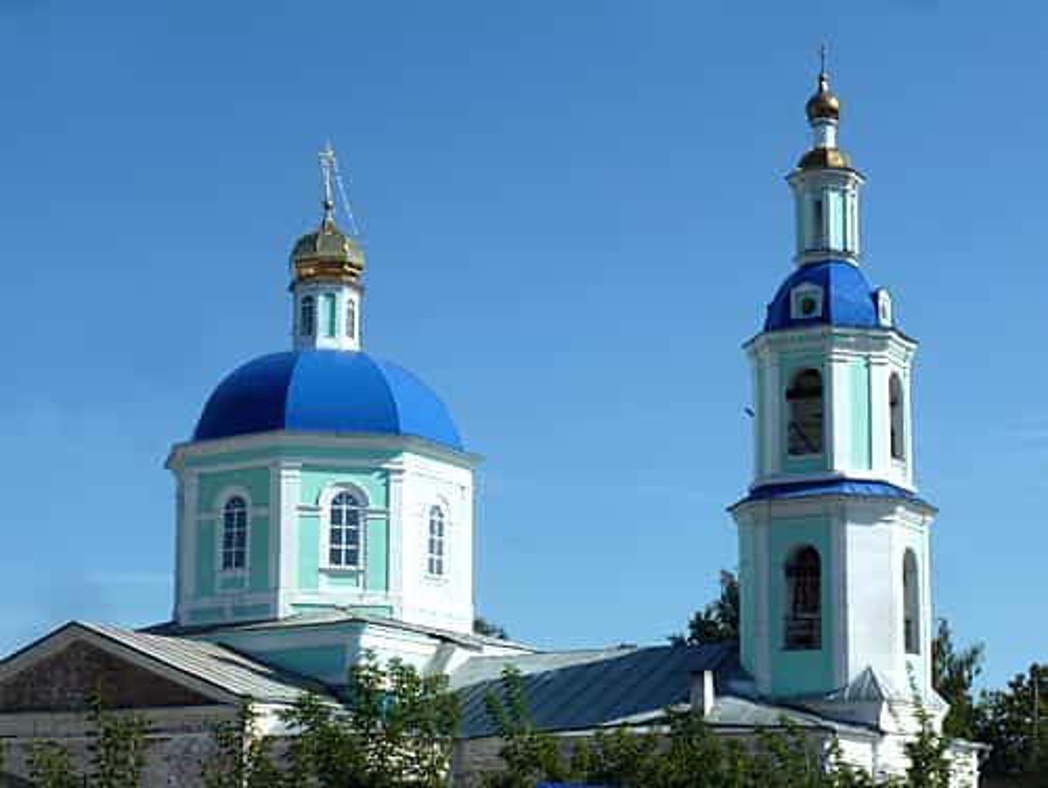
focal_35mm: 63
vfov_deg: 23.3
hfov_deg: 30.7
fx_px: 1909
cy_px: 394
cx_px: 524
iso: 80
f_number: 5.6
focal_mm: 10.3
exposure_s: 1/500
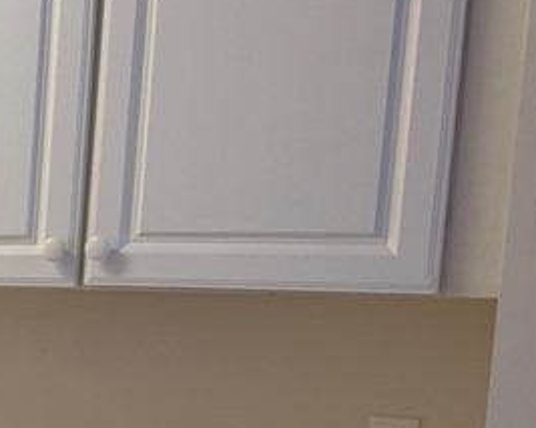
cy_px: 452
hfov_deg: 17.5
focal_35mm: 90
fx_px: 1426
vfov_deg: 16.6
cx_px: -414
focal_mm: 6.76
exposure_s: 1/60
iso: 160
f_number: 1.78
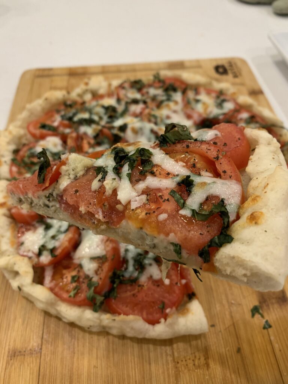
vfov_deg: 67.3
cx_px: 144
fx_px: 288
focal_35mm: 26
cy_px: 192
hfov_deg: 53.1
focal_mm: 4.25
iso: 125
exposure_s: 1/60
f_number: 1.8
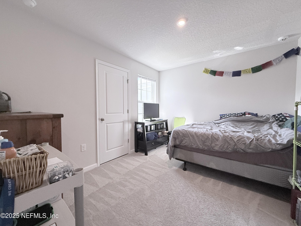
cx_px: 150
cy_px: 113
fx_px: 122
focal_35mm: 14
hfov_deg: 102.1
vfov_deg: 85.7
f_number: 2.2
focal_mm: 2.22
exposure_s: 1/120
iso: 160
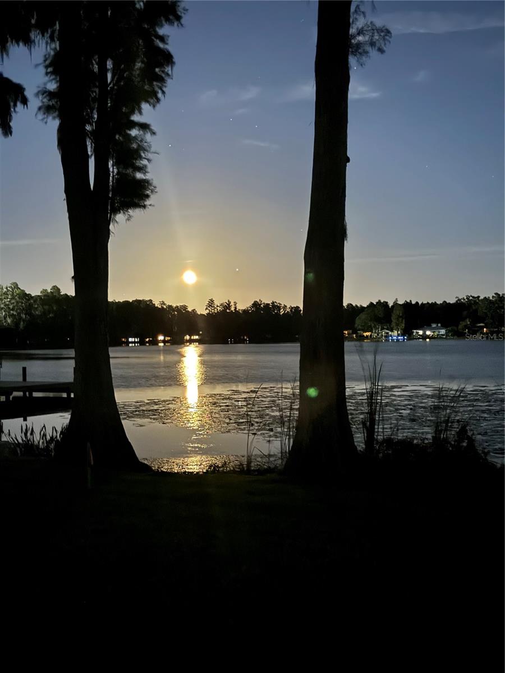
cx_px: 252
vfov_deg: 39.7
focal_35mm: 48
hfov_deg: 30.3
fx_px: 934
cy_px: 336
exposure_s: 1/2
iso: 1600
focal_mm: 6.76
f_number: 1.78
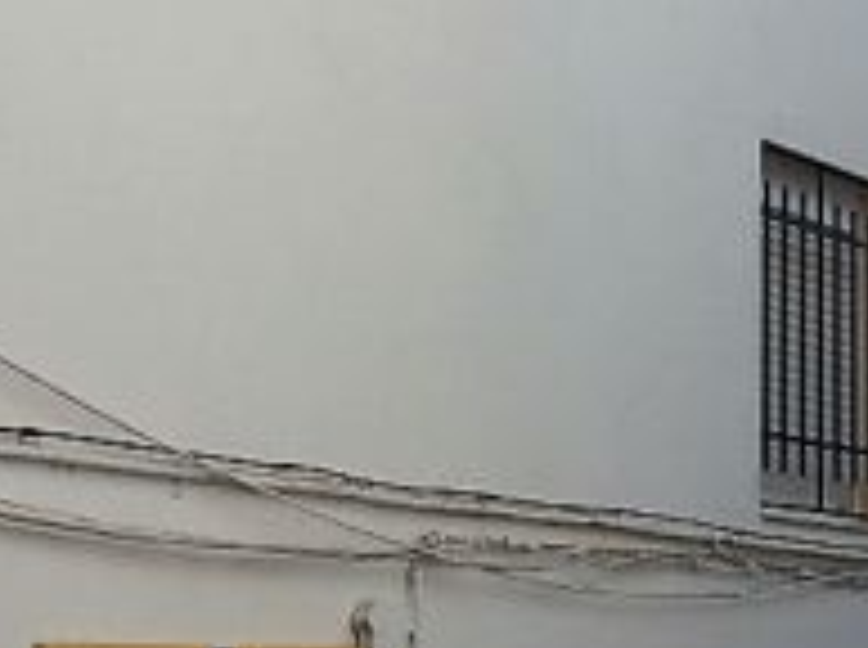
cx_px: 699
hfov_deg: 18.4
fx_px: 2653
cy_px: 248
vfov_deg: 13.9
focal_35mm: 106
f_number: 2.2
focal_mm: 4.15
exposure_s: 1/2933
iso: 32
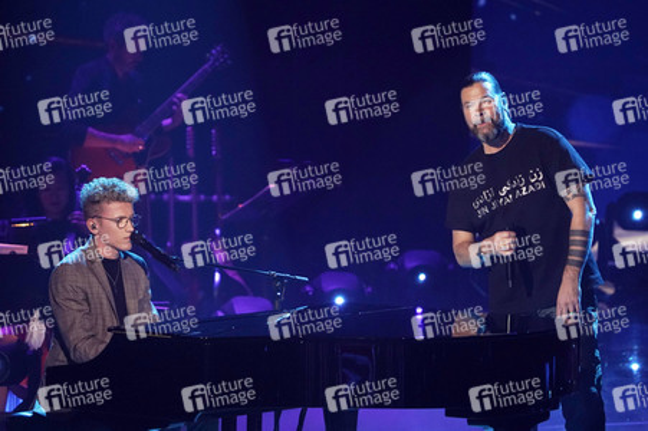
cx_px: 324
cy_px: 216
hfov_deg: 5.7
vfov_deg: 3.8
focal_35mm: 365
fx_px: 6565
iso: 4000
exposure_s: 1/160
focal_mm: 365
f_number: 6.3
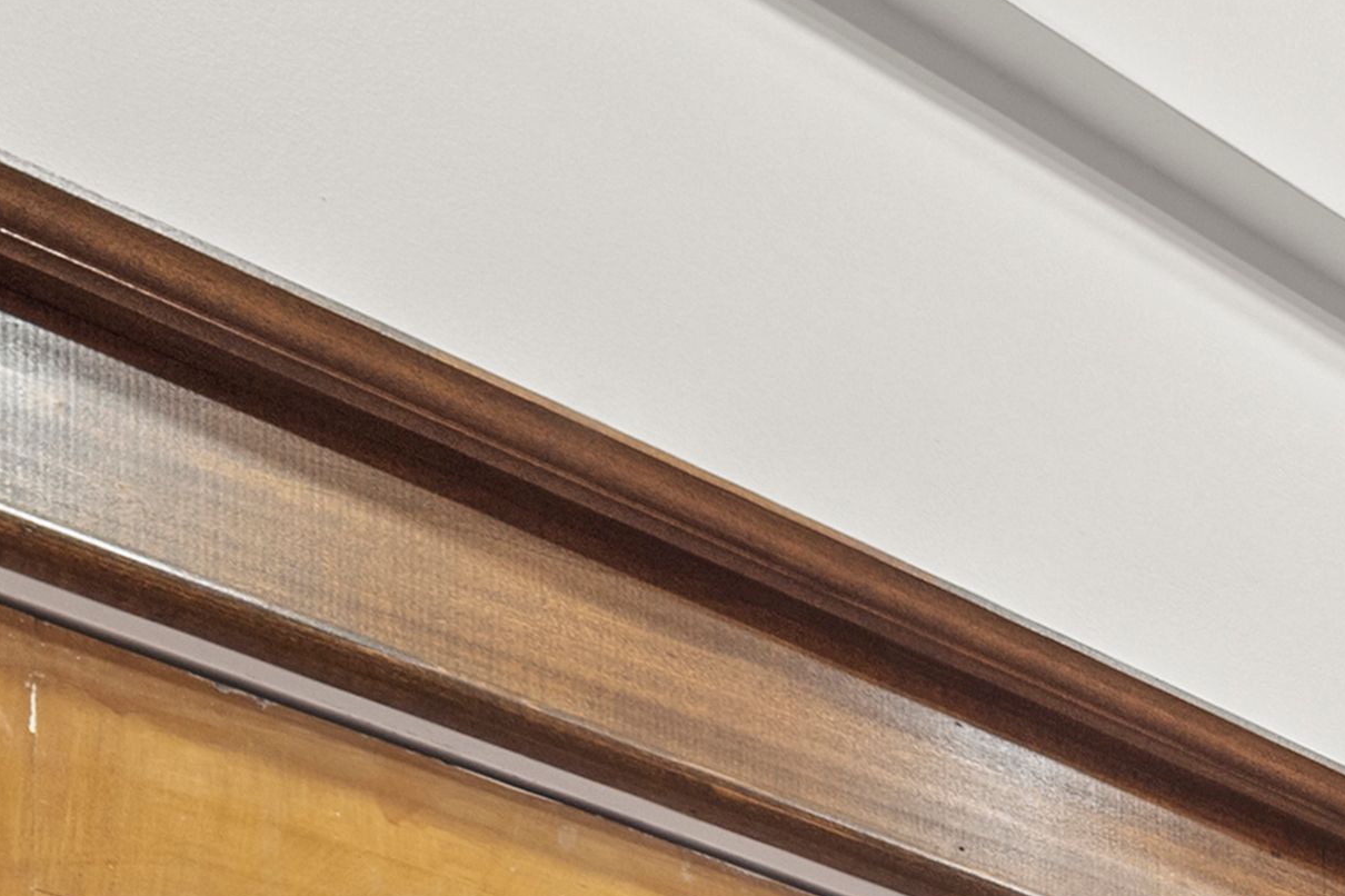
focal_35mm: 65
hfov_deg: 21.5
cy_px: 2192
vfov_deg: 14.0
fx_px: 2428
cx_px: 2362
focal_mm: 13
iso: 400
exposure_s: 1/6
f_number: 9
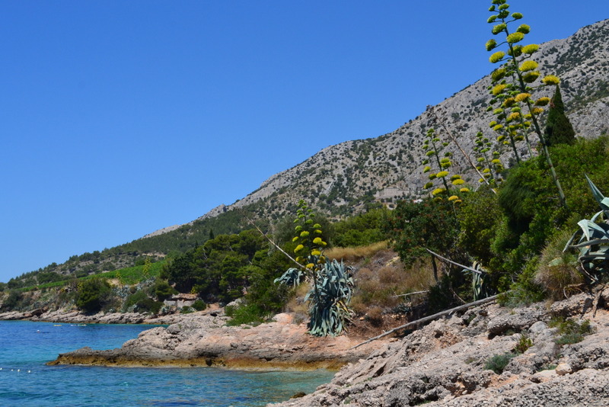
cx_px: 304
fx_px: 736
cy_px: 204
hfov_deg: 44.9
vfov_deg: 30.9
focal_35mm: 44
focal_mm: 29
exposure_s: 1/500
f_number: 11
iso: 360
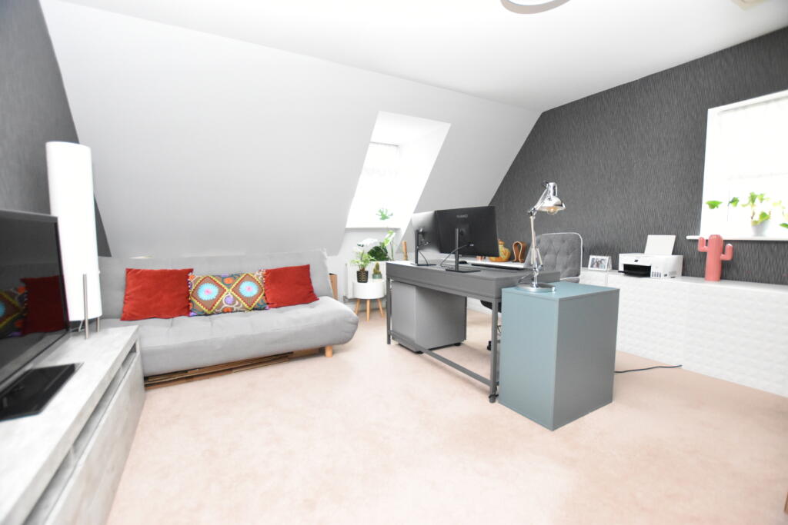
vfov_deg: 77.3
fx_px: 328
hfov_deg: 100.4
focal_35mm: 15
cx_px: 394
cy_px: 262
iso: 4000
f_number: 3.5
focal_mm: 10
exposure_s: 1/125
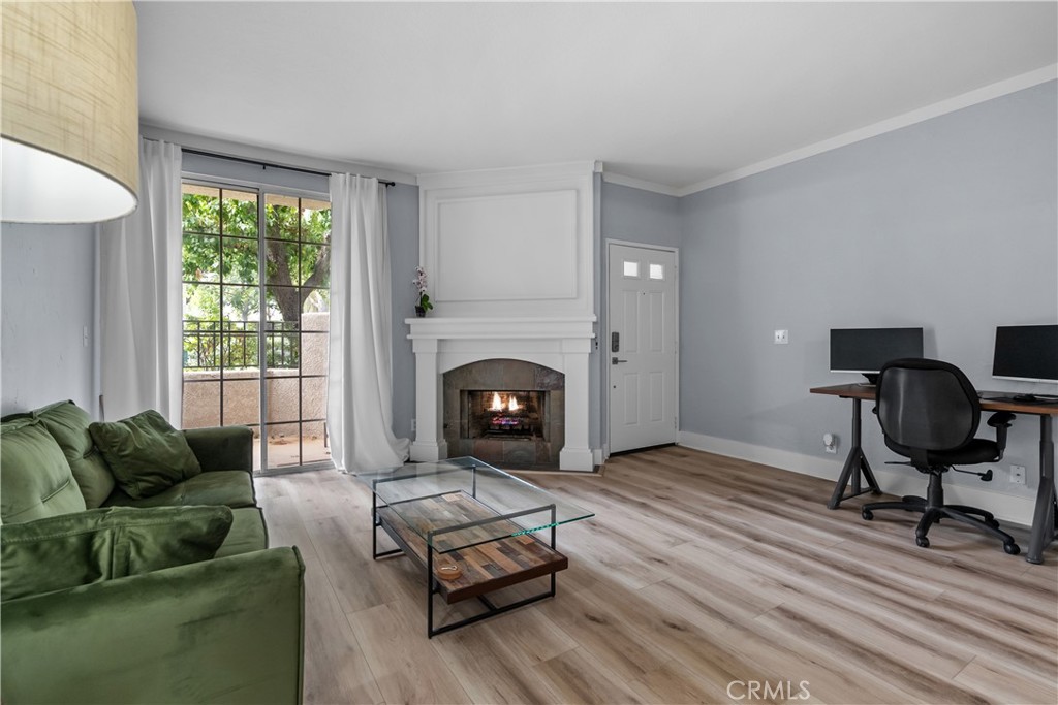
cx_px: 529
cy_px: 352
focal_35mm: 16
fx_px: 470
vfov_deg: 73.8
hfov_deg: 96.7
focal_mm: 16
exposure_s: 1/6
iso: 640
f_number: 8
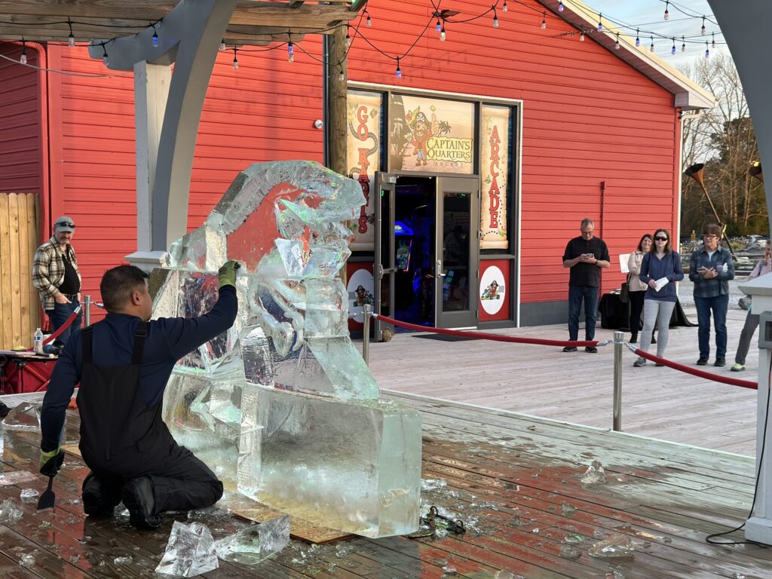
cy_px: 290
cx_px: 386
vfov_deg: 30.3
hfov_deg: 39.7
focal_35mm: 48
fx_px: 1070
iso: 80
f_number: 1.78
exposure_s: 1/283
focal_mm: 6.86
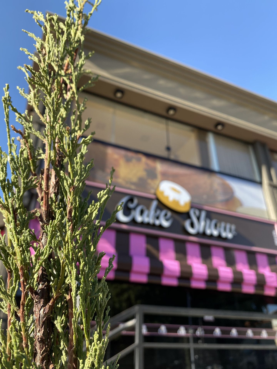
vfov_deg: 67.3
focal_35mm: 26
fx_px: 277
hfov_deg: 53.1
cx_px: 138
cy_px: 184
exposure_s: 1/633
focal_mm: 4.25
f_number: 1.8
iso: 32
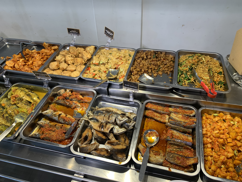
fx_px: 182
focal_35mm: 26
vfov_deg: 53.1
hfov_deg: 67.3
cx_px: 121
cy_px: 91
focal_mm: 4.25
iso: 50
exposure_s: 1/50
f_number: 1.8
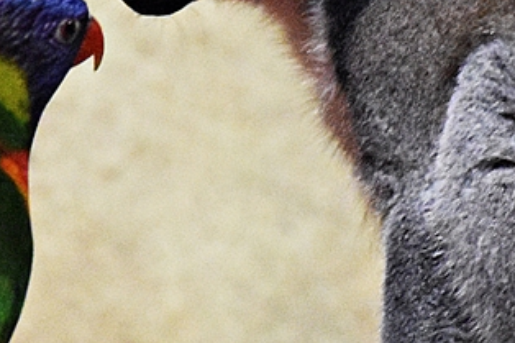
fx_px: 9794
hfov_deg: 3.0
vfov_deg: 2.0
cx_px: 235
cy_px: 60
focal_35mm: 685
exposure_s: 1/125
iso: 12800
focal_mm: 140
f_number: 5.6
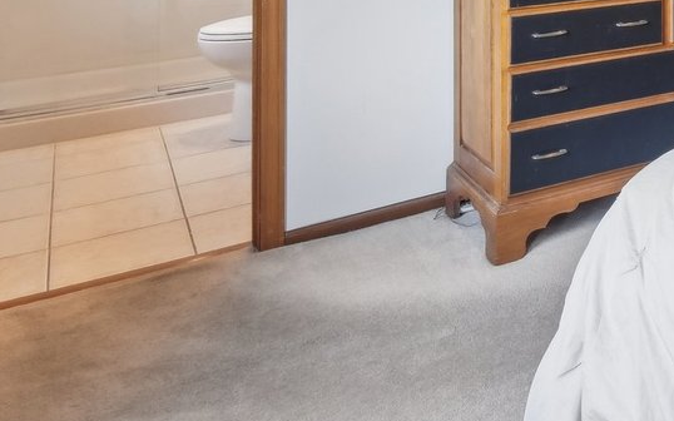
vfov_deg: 23.5
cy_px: -177
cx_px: 834
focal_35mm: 46
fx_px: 845
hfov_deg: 33.9
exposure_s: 1/8
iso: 400
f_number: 8
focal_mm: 10
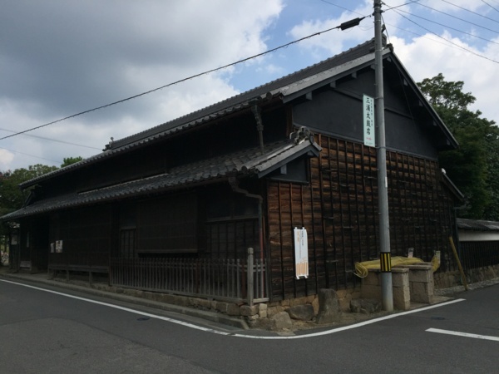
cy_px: 187
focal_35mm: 29
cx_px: 250
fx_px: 418
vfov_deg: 48.2
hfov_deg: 61.7
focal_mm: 4.15
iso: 32
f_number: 2.2
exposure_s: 1/4950
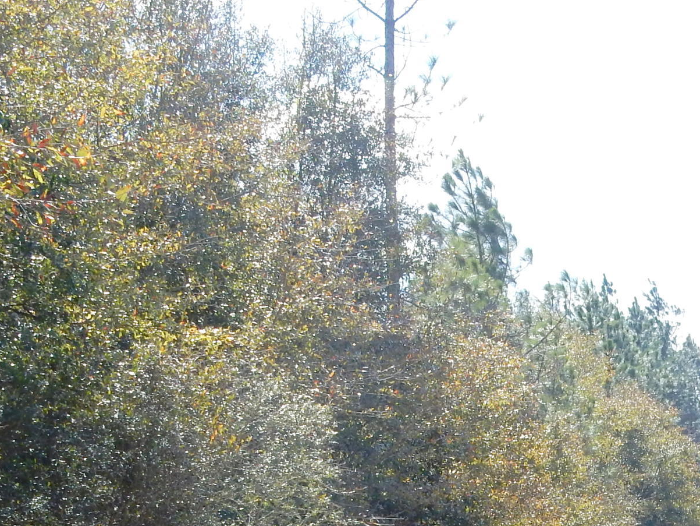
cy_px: 563
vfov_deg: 8.3
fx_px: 3580
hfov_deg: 11.1
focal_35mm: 177
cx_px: 676
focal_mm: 12.6
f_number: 4.8
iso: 125
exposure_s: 1/400
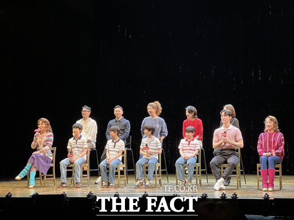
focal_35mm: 77
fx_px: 654
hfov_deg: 25.3
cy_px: 110
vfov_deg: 19.1
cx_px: 147
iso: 160
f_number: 2.8
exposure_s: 1/38
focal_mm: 9
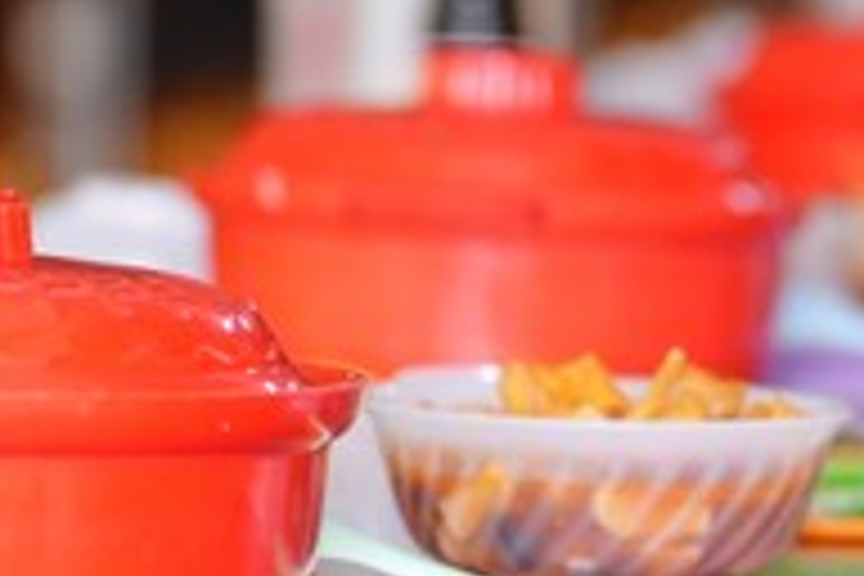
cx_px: 576
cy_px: 565
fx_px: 8927
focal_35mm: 372
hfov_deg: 5.5
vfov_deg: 3.7
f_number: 3.2
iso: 1000
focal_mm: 110
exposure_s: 1/160
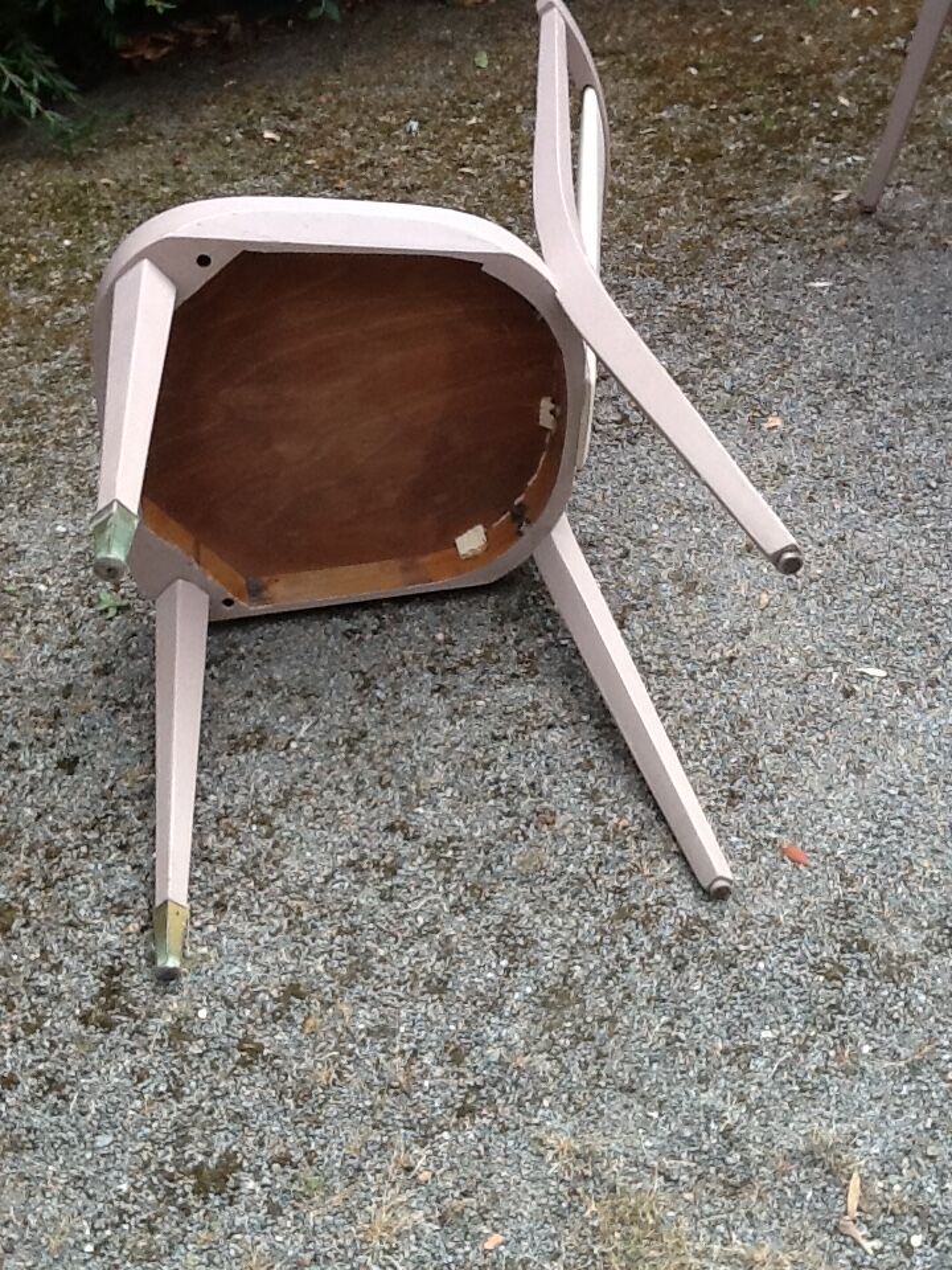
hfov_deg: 32.9
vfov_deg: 42.9
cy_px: 635
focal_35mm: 44
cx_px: 476
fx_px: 1613
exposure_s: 1/393
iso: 40
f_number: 2.4
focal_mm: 2.03
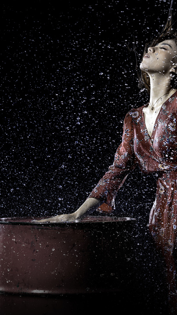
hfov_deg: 9.0
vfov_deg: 16.0
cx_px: 141
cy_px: 158
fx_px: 1118
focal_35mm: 134
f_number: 8
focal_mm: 85
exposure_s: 1/200
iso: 125
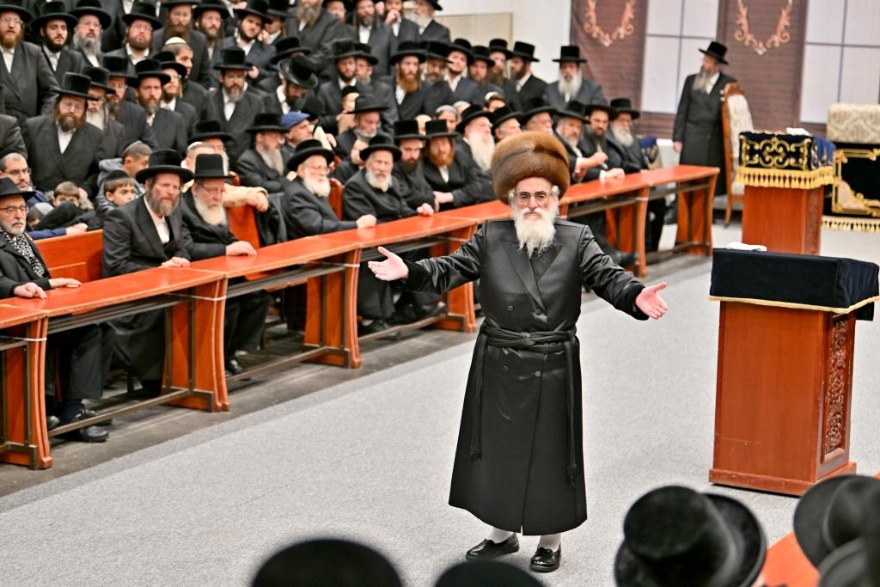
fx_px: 2005
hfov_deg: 24.8
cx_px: 440
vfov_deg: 16.7
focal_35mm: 82
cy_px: 294
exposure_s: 1/200
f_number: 2.8
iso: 320
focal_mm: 82
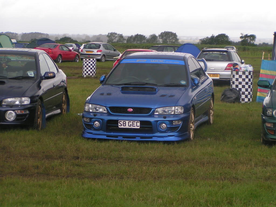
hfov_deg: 15.8
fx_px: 997
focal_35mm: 125
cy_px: 104
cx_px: 138
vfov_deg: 11.9
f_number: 3.5
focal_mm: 19.1
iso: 50
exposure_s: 1/320
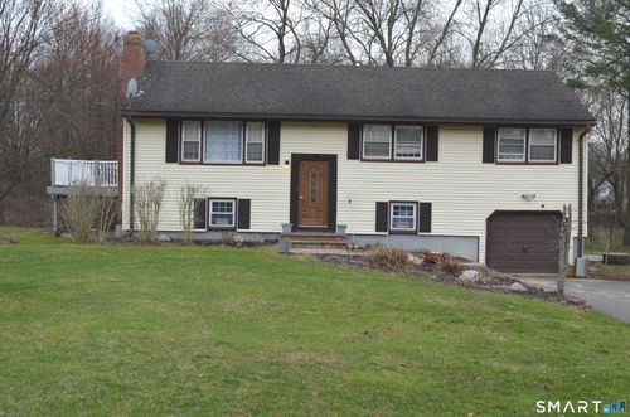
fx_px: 786
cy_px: 208
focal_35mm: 45
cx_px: 315
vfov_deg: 29.7
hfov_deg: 43.7
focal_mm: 30
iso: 200
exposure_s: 1/200
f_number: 7.1
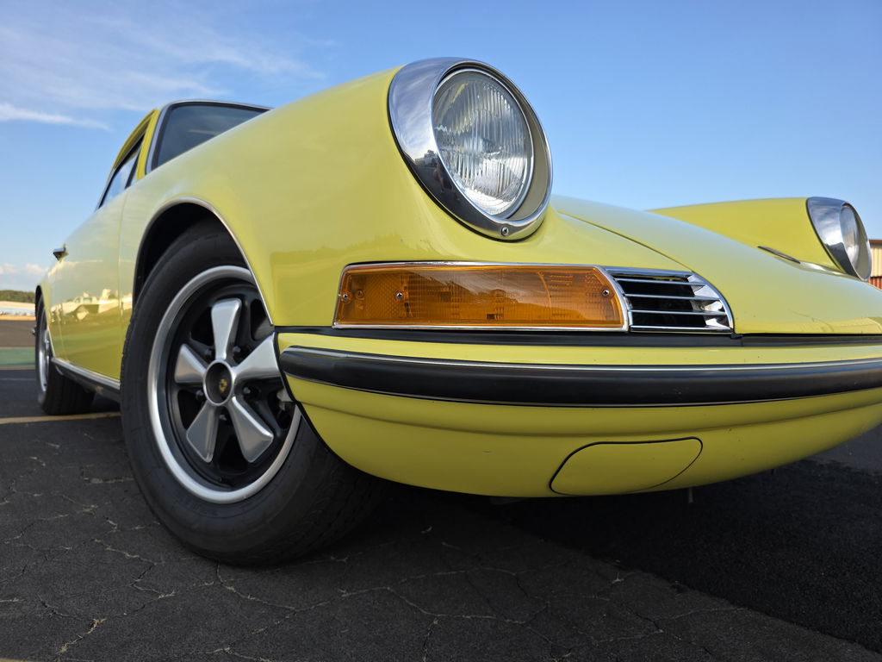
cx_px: 441
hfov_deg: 73.9
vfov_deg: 58.9
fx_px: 586
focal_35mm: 23
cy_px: 331
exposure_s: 1/1472
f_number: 1.7
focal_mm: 6.3
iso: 80
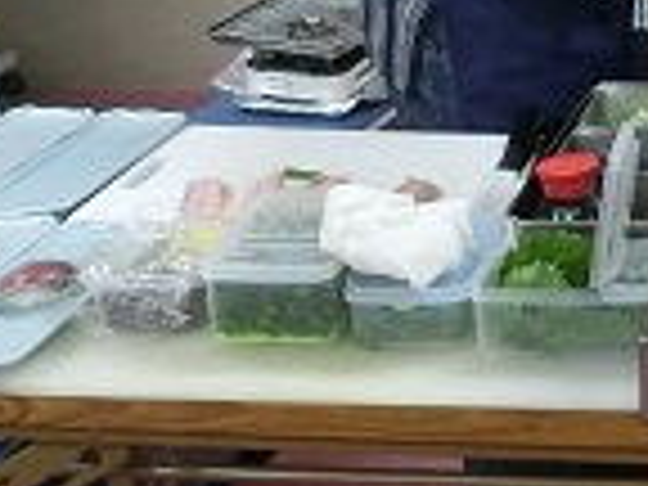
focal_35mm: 100
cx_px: 976
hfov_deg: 17.6
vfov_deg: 13.5
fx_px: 1872
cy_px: -346
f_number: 3.5
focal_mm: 4.5
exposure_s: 1/30
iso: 400
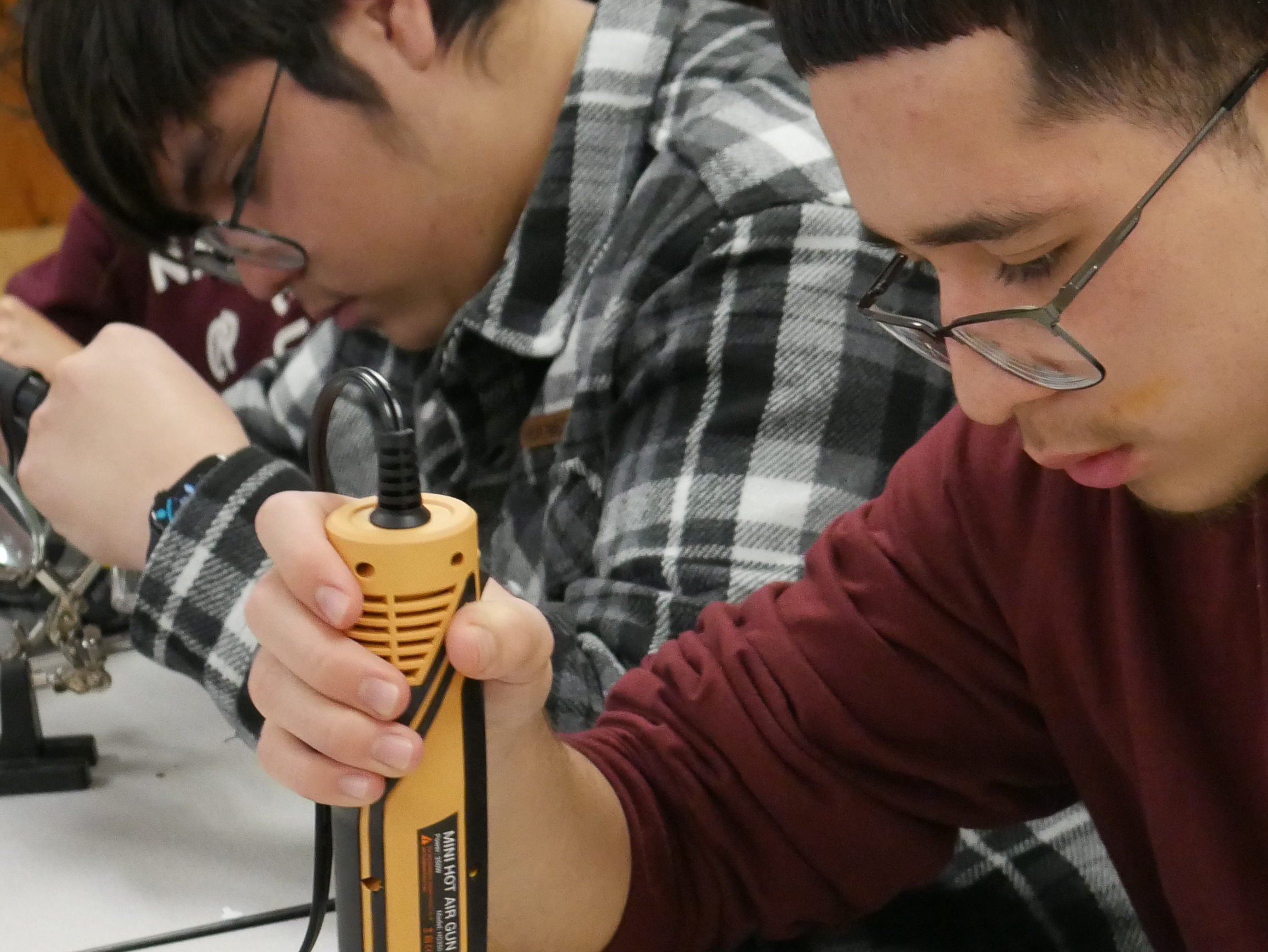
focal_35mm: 103
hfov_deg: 19.0
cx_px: 916
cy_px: 676
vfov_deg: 14.3
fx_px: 3775
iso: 3200
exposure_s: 1/100
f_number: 5.3
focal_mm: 26
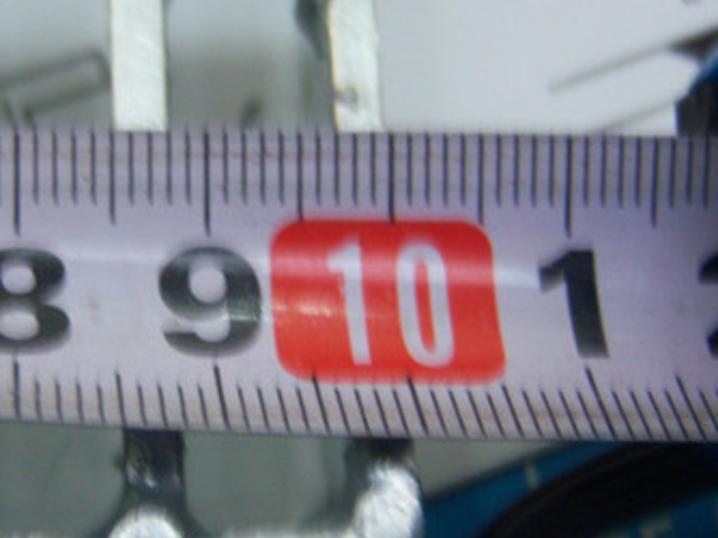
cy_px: 296
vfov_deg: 21.0
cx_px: 211
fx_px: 1451
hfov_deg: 27.5
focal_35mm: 70
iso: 160
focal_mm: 7.5
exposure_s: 1/15
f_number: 2.8
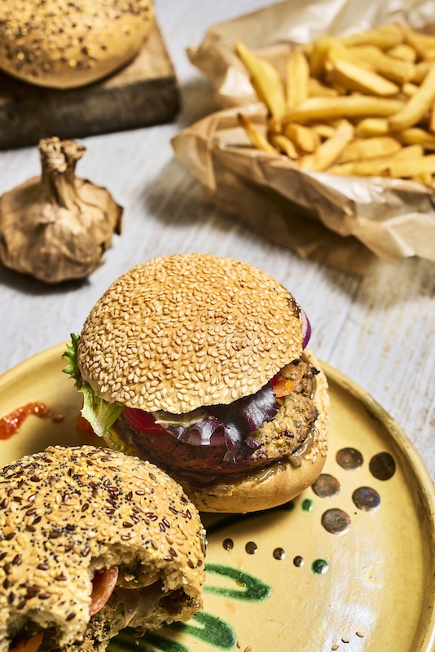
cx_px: 218
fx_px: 905
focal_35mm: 50
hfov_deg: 27.0
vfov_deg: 39.6
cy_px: 326
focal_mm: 50
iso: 400
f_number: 5.6
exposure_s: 1/250
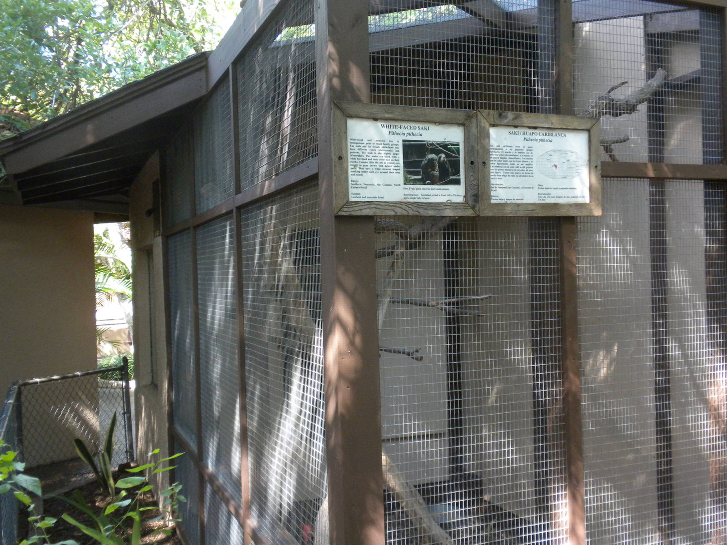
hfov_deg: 50.1
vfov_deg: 38.7
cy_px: 272
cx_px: 364
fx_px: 777
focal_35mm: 37
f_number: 3.5
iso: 284
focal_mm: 6.6
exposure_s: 1/67.5
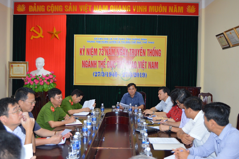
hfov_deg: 53.2
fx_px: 239
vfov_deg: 36.8
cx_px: 120
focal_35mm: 36
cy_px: 80
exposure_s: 1/60
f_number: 3.8
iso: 640
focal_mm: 24
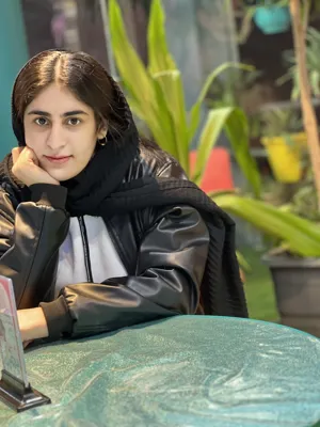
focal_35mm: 77
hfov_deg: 19.1
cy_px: 214
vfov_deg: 25.3
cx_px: 160
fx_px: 949
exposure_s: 1/33
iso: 200
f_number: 2.8
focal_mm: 9
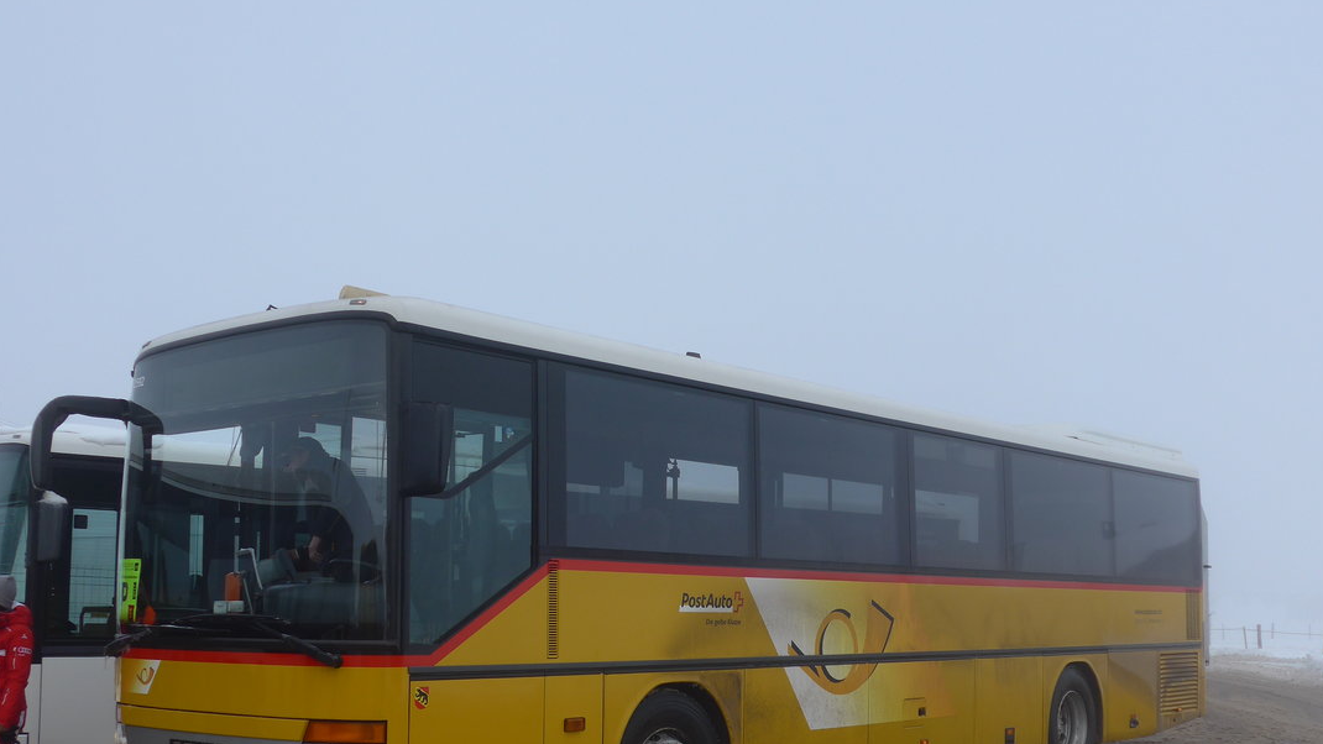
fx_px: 1544
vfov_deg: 26.9
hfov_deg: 46.4
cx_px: 658
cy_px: 503
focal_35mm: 44
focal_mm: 7.5
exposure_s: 1/1300
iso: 80
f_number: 2.8
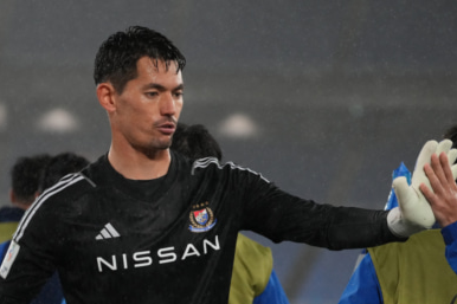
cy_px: 183
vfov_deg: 4.7
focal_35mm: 290
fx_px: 3680
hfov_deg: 7.1
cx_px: 253
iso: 5000
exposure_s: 1/1250
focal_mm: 200
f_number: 6.3
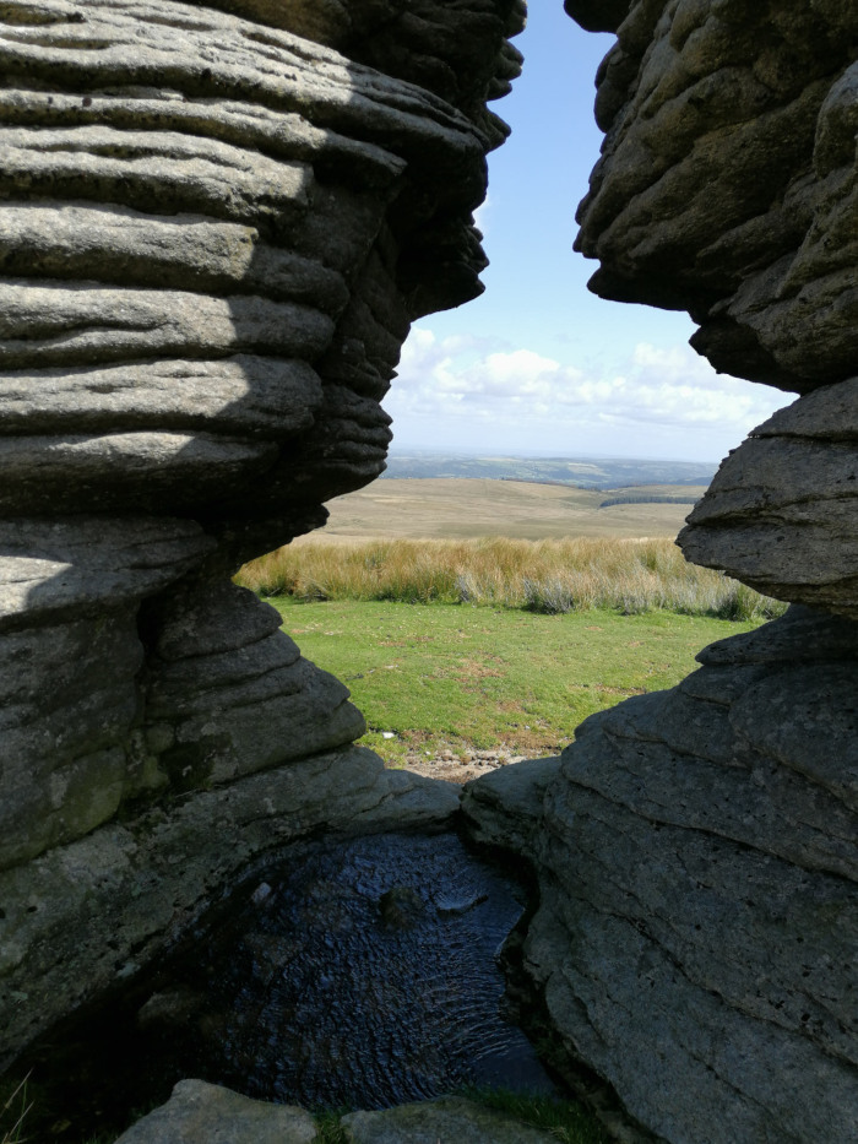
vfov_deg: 63.4
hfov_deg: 49.8
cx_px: 429
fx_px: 925
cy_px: 572
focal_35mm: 28
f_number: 1.8
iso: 50
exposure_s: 1/895
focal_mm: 3.95
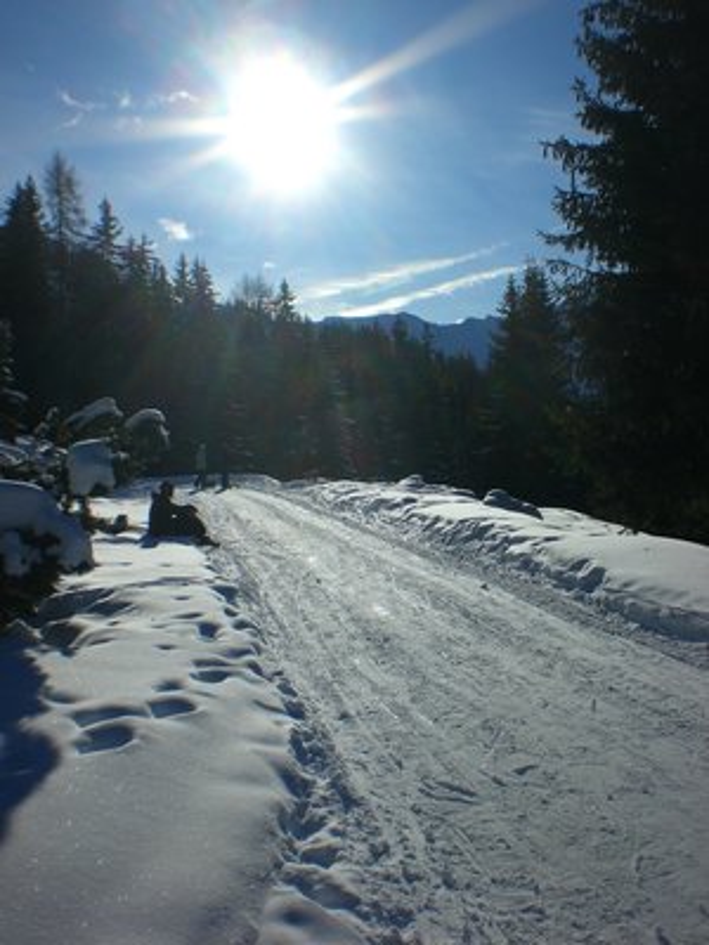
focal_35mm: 38
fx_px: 1038
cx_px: 354
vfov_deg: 49.0
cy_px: 472
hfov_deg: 37.7
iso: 50
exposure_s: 1/2000
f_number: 4.4
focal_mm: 6.3
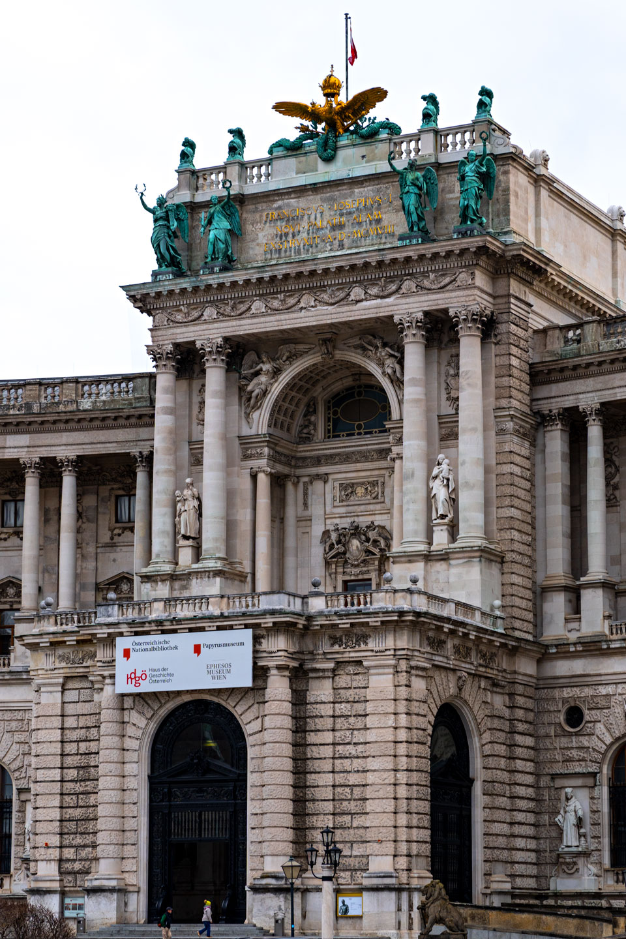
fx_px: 1956
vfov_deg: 27.0
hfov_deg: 18.2
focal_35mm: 75
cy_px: 470
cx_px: 313
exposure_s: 1/125
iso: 160
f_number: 8
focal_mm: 50
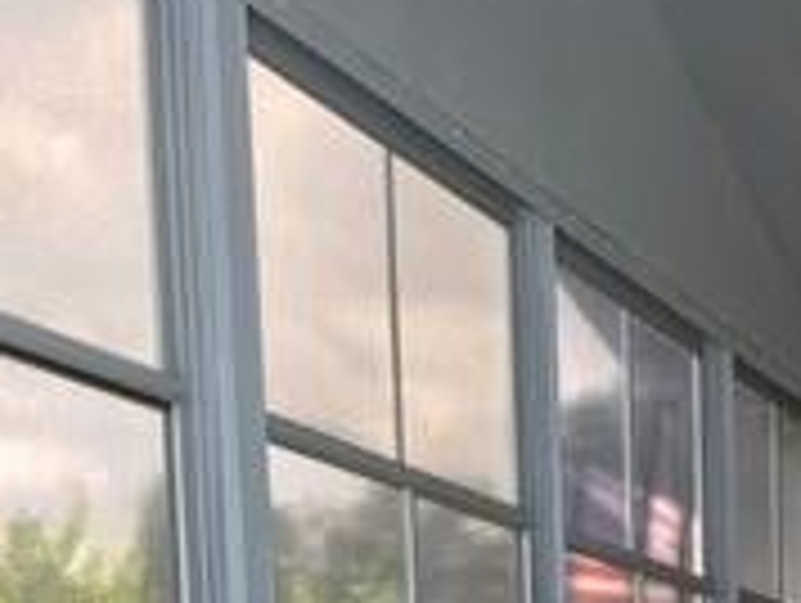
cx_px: 684
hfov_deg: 15.0
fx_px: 3012
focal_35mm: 130
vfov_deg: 10.3
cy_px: 1318
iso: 32
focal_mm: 4.15
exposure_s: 1/60
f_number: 2.2
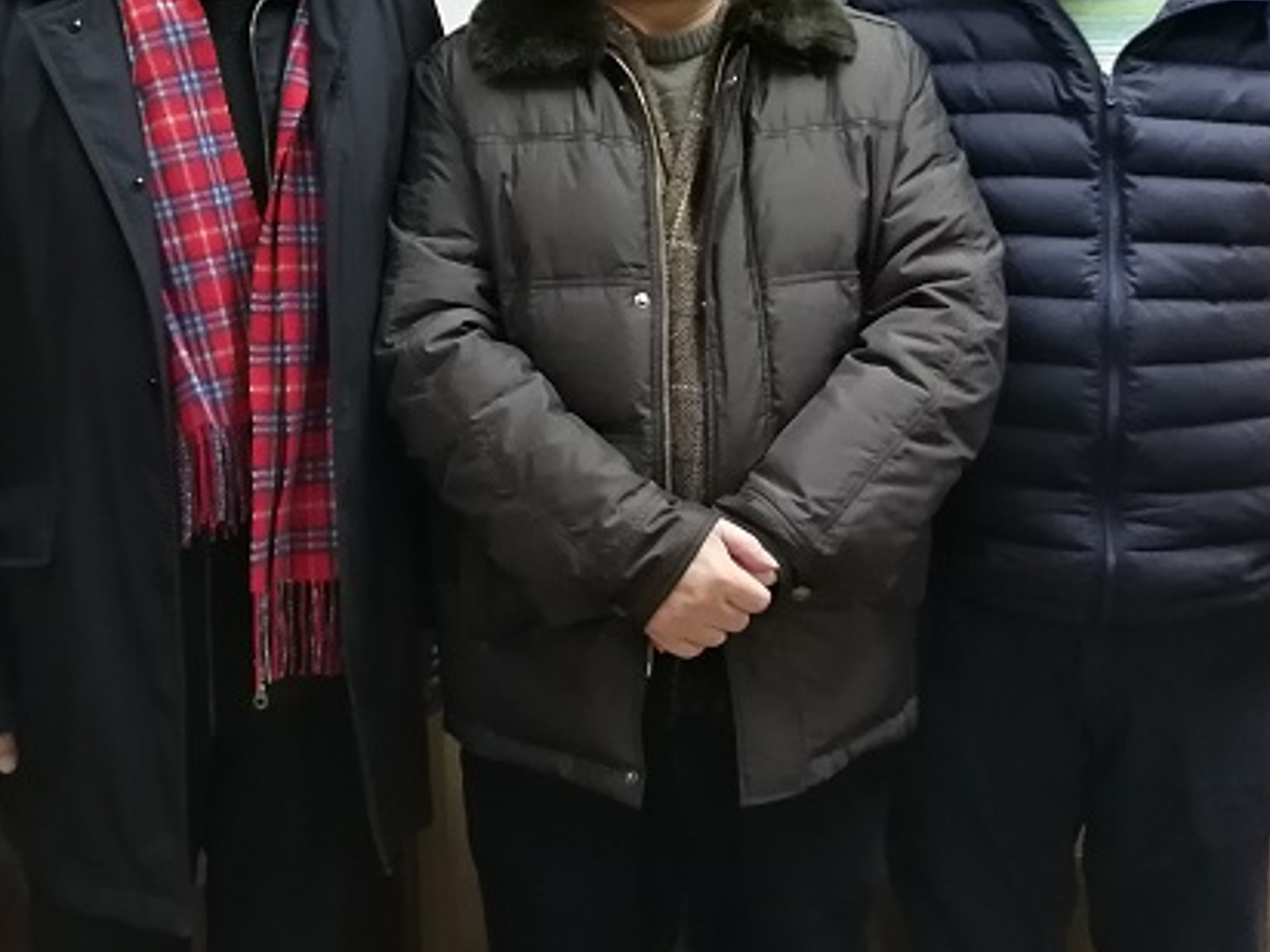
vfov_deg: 23.9
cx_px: 413
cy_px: 26
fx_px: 2165
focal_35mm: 59
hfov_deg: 32.4
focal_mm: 3.95
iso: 400
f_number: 1.8
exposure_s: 1/25
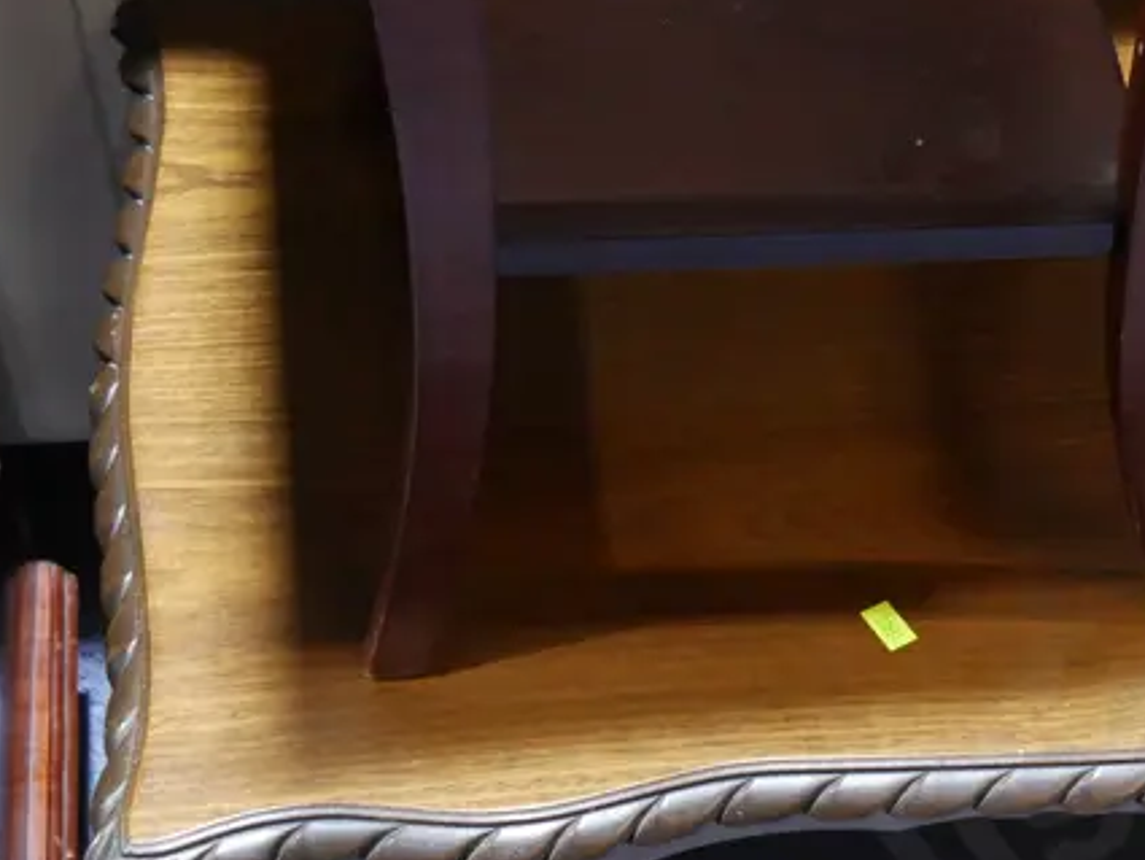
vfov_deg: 17.9
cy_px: 632
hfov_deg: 22.3
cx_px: 1296
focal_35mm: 82
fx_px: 2713
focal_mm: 17
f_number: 4
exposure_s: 1/60
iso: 1600
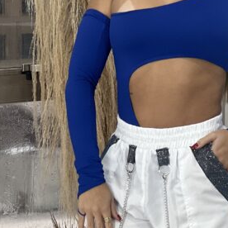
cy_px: 193
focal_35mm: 230
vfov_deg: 7.6
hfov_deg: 7.6
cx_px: 194
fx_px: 1714
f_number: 2.8
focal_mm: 9
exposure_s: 1/120
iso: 100
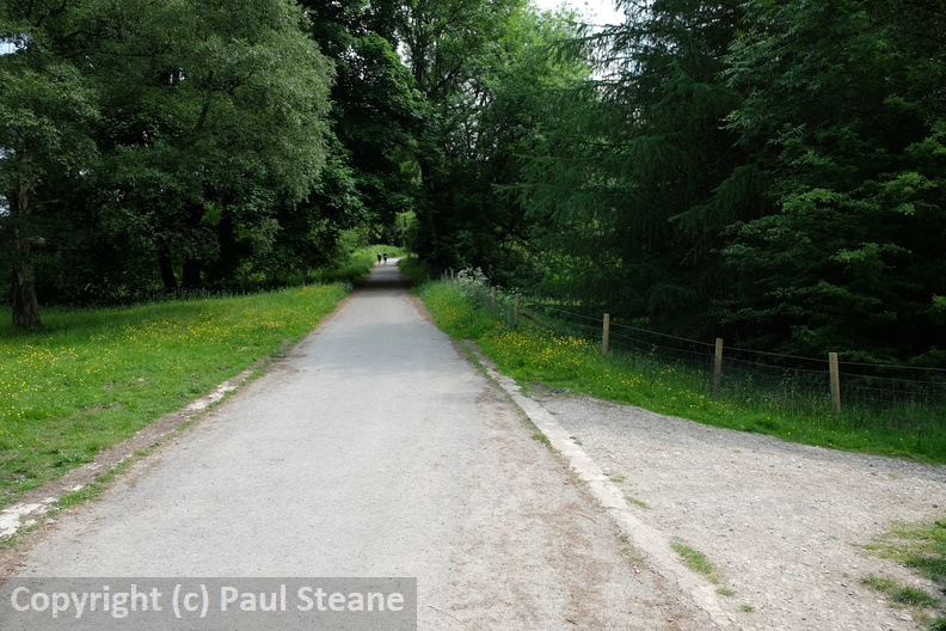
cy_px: 316
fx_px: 709
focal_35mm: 27
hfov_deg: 67.4
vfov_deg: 47.9
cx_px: 473
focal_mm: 18
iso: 200
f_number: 5.6
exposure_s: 1/220
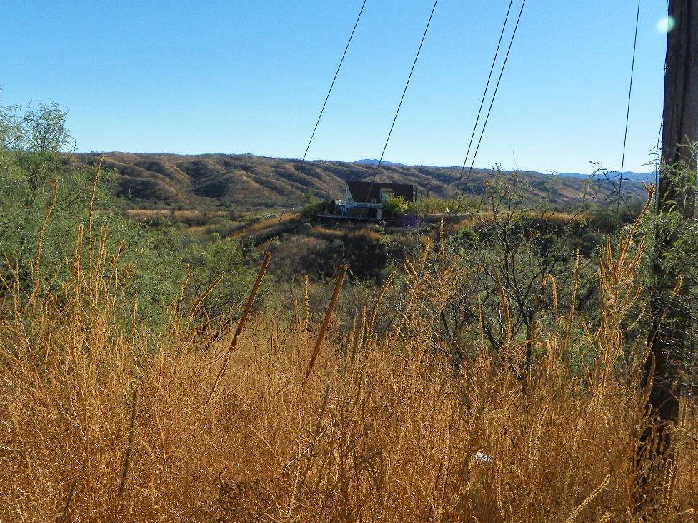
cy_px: 280
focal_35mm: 38
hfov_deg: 49.0
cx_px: 351
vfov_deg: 37.7
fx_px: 766
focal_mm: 5.2
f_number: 5.6
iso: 64
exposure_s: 1/400
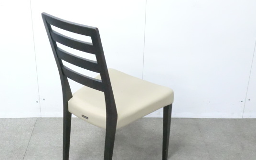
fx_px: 398
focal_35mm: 57
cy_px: 90
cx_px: 107
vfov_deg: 22.7
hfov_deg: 35.6
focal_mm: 8.2
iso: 800
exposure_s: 1/25
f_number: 4.3
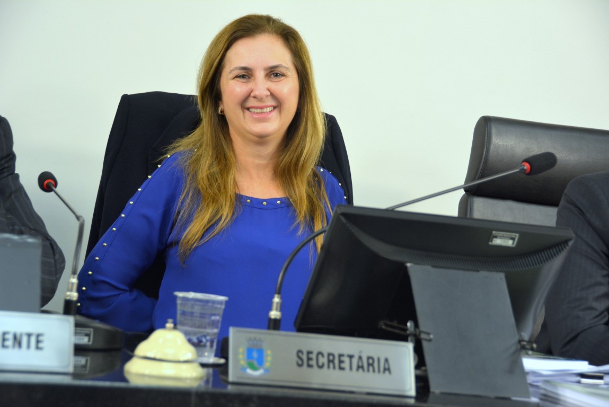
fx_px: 1574
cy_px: 204
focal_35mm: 93
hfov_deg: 21.9
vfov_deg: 14.7
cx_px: 304
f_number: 4.8
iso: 560
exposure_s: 1/60
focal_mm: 62
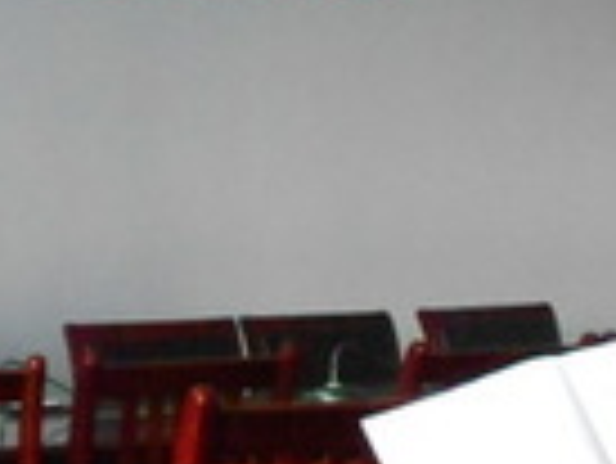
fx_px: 2030
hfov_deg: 17.1
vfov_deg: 13.0
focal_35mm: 114
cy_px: 338
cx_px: 108
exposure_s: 1/125
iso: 800
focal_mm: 4.6
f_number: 3.2
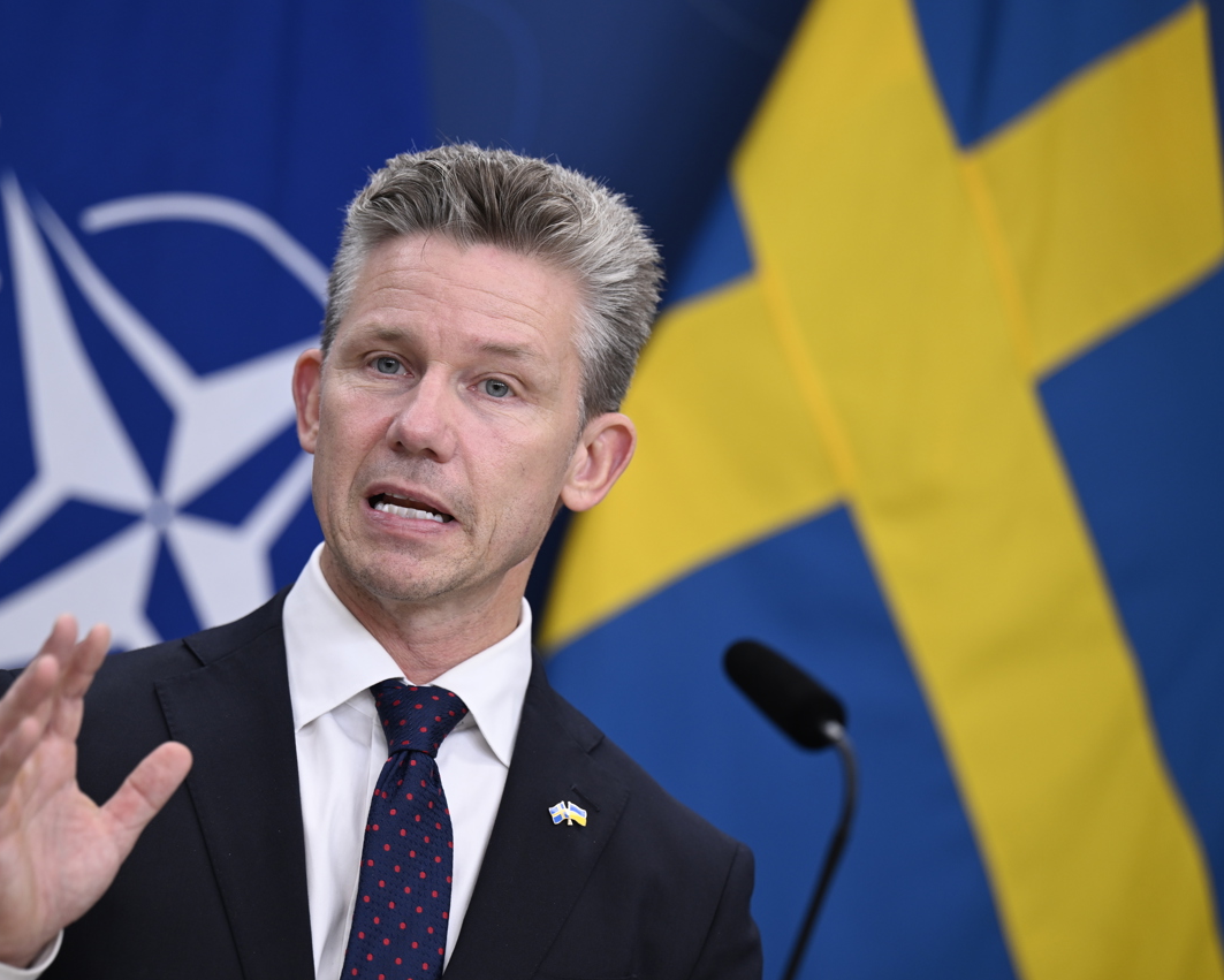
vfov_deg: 9.9
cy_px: 459
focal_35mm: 156
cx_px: 501
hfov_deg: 12.4
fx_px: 5653
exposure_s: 1/200
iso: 500
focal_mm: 130
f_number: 2.8
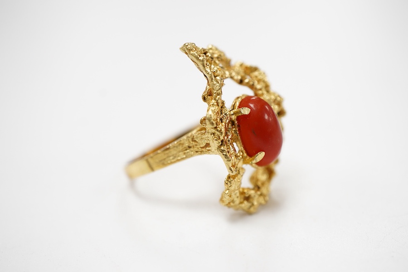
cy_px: 136
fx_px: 510
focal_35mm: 45
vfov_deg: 29.9
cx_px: 204
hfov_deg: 43.6
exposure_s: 1/125
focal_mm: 30
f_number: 9
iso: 1250
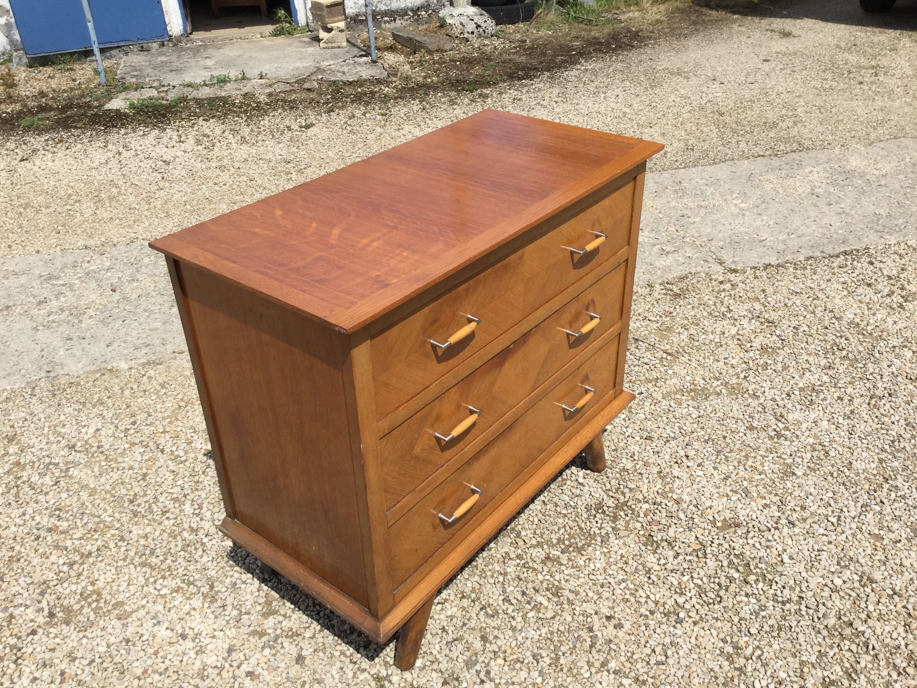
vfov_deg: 45.4
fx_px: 821
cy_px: 344
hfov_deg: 58.4
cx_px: 458
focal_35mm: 31
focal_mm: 3.3
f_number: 2.4
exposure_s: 1/1597
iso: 25
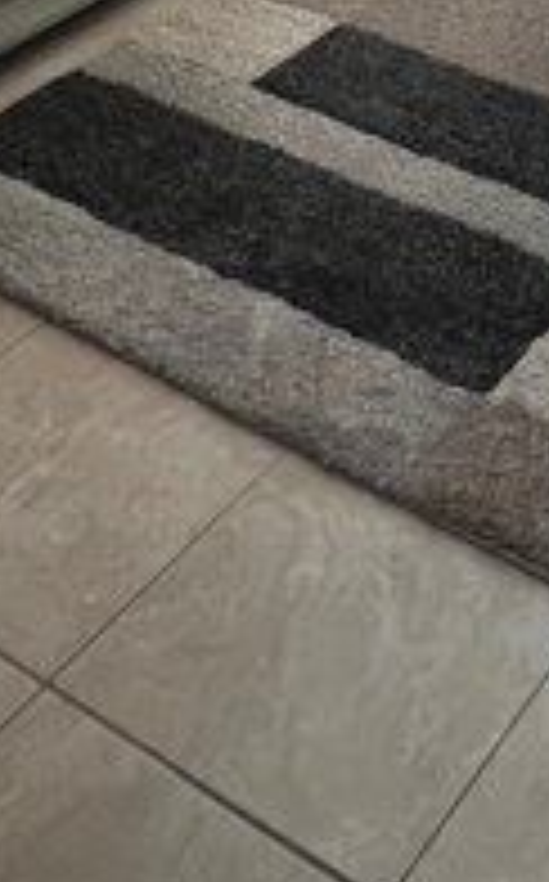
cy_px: -387
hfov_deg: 18.8
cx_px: 972
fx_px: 1297
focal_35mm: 54
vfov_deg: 27.8
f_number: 1.8
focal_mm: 1.57
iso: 80
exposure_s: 1/120
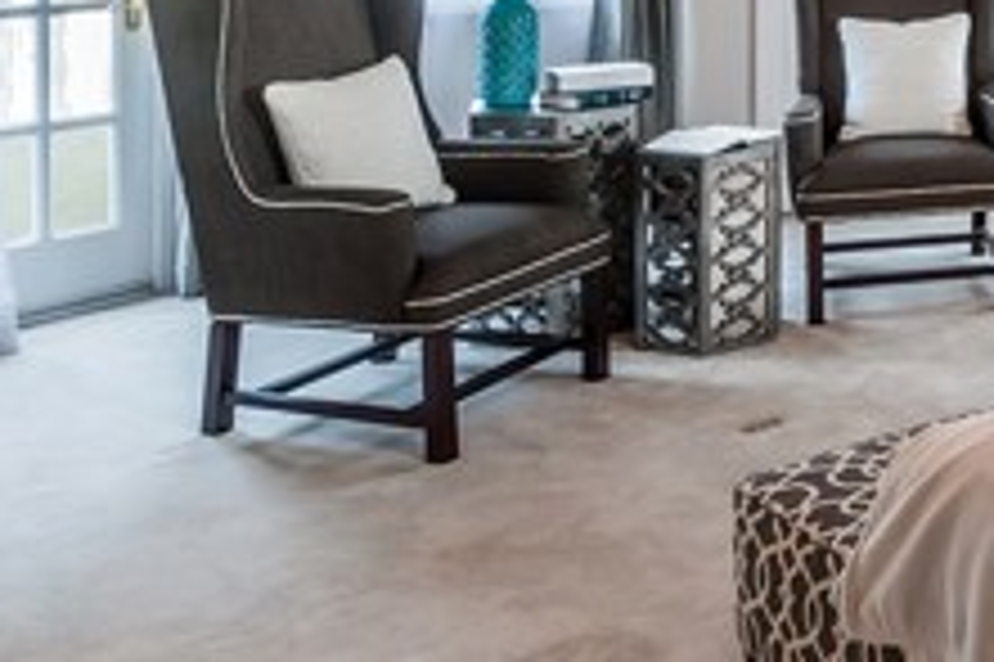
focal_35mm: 56
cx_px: 1259
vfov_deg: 21.8
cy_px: -182
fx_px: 1557
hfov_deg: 29.3
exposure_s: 1/3
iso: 200
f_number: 14
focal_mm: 13
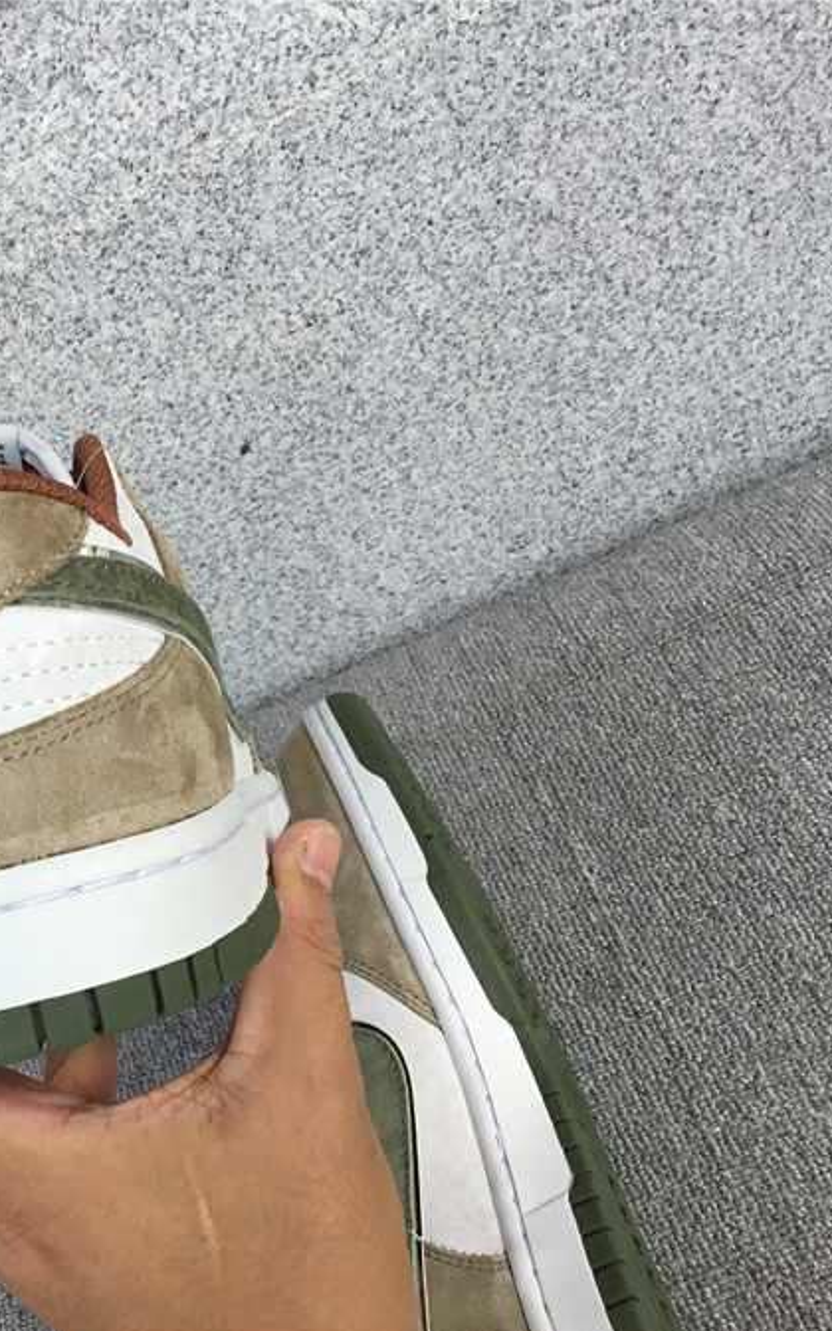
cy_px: 666
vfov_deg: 45.3
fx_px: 1596
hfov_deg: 27.9
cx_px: 57
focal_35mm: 44
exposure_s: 1/637
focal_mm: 3.3
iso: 25
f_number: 2.4
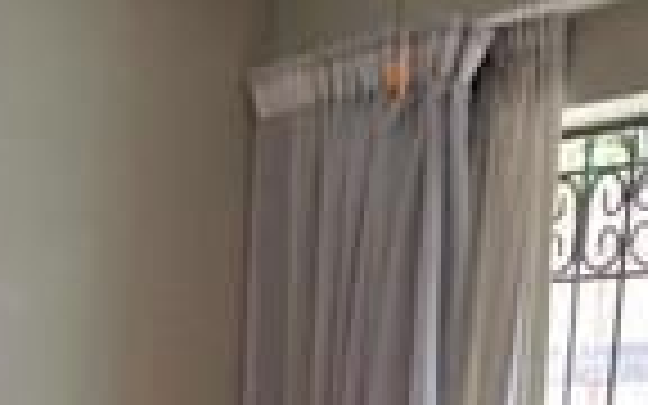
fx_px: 1501
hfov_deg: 24.4
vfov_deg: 12.6
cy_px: 911
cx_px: 297
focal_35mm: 85
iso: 200
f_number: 3.5
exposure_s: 1/30
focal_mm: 10
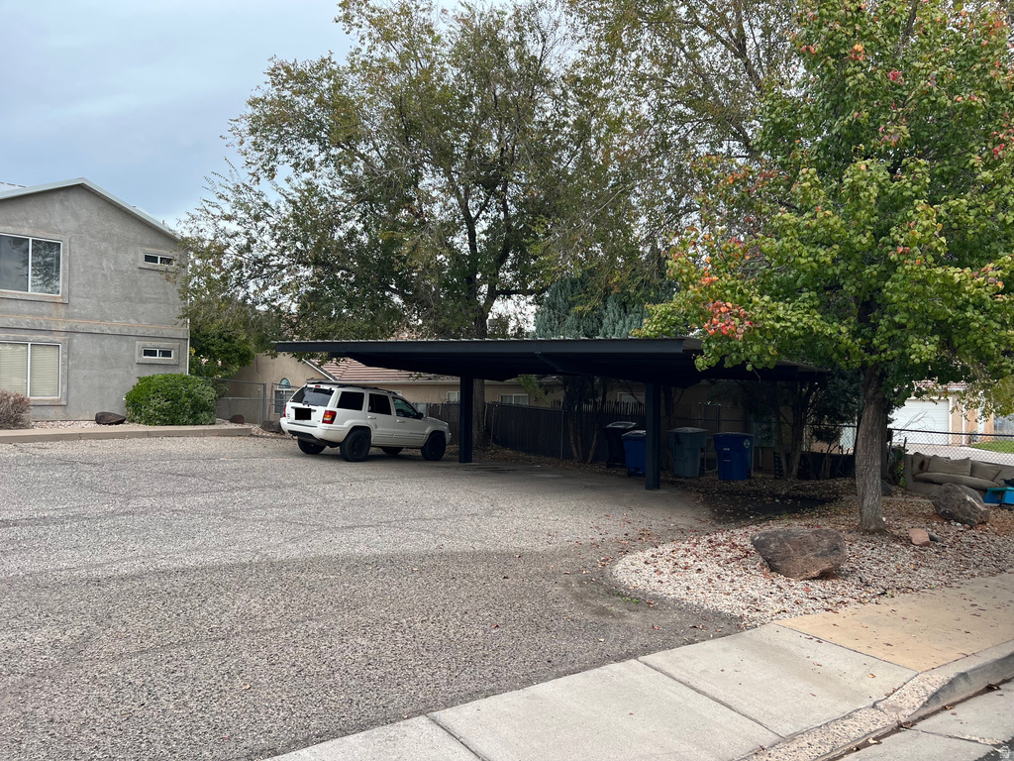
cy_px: 380
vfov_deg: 53.1
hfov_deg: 67.3
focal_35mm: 26
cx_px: 507
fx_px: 762
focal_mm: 5.7
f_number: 1.5
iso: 50
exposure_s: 1/552
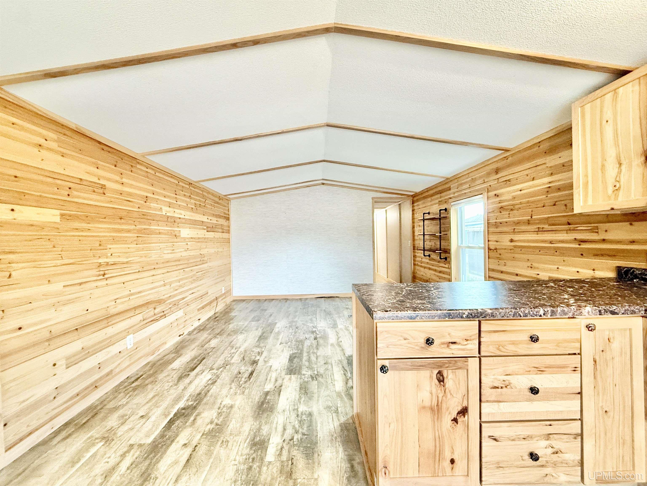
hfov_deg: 102.1
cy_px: 243
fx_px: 262
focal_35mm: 14
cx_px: 324
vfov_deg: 85.7
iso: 400
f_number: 2.2
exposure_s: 1/60
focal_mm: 2.22
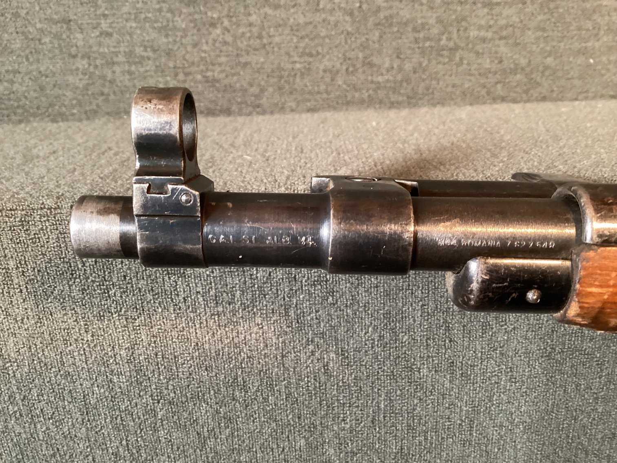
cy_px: 232
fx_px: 553
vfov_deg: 45.4
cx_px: 308
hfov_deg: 58.3
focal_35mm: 31
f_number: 2.4
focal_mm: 3.3
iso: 400
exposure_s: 1/30
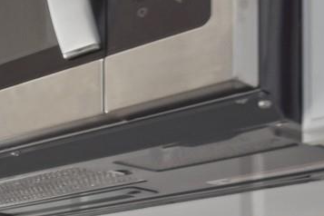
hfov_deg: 16.8
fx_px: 846
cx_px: -306
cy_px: 321
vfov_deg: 13.7
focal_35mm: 94
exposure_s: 1/125
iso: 200
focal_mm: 14
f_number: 8
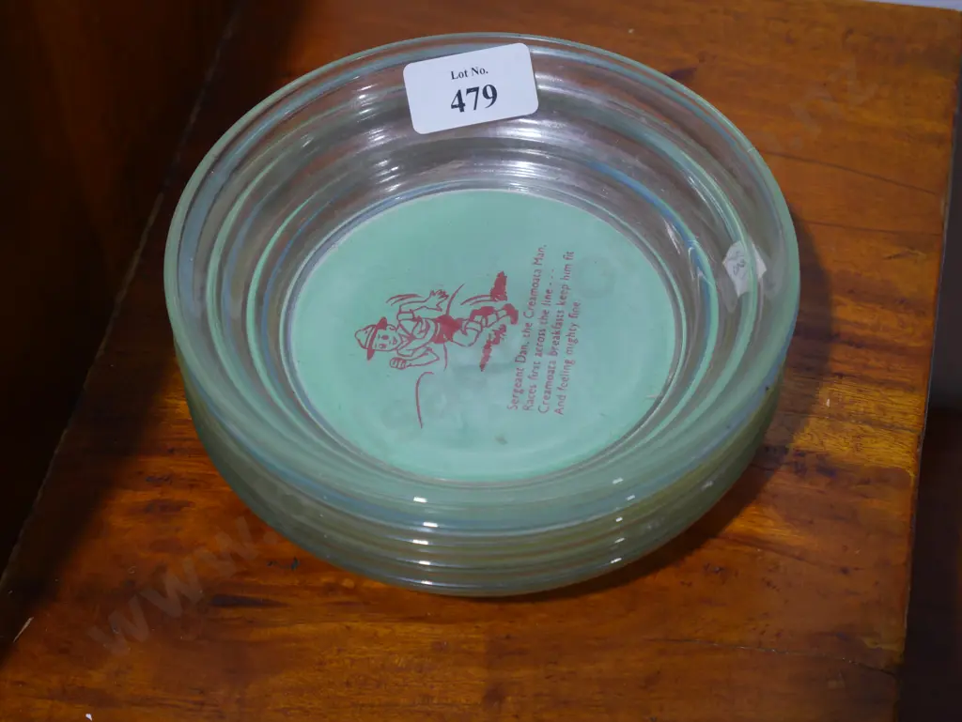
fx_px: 2113
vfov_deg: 19.4
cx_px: 481
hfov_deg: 25.6
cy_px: 361
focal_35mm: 76
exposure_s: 1/100
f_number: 5.5
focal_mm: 38
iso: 800
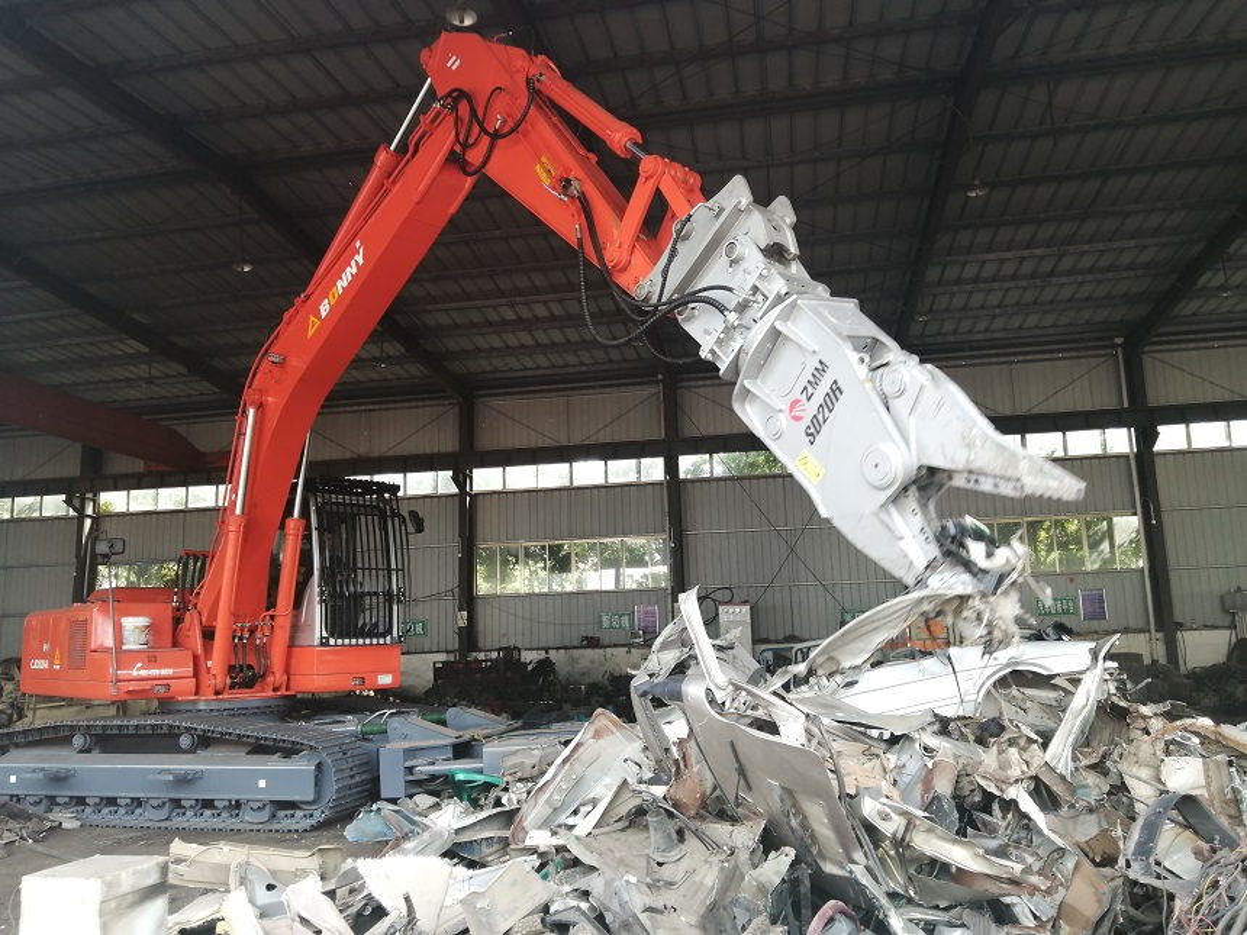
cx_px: 624
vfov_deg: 51.4
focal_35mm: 27
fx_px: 973
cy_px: 468
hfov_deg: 65.3
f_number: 1.8
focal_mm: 3.62
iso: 50
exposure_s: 1/50
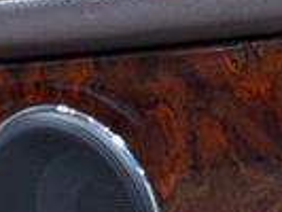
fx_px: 1884
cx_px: 488
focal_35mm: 231
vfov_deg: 6.3
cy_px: 346
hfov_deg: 8.3
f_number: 1.78
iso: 160
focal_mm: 6.76
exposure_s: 1/120
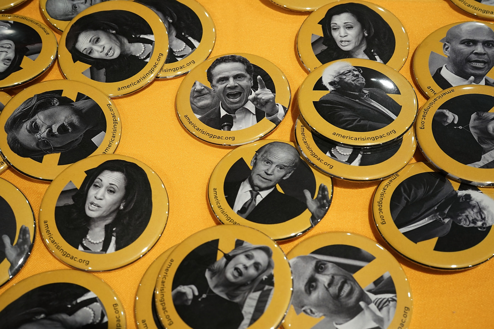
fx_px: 686
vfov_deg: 27.0
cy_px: 164
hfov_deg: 39.6
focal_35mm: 50
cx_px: 247
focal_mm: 50
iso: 800
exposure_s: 1/15
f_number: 8
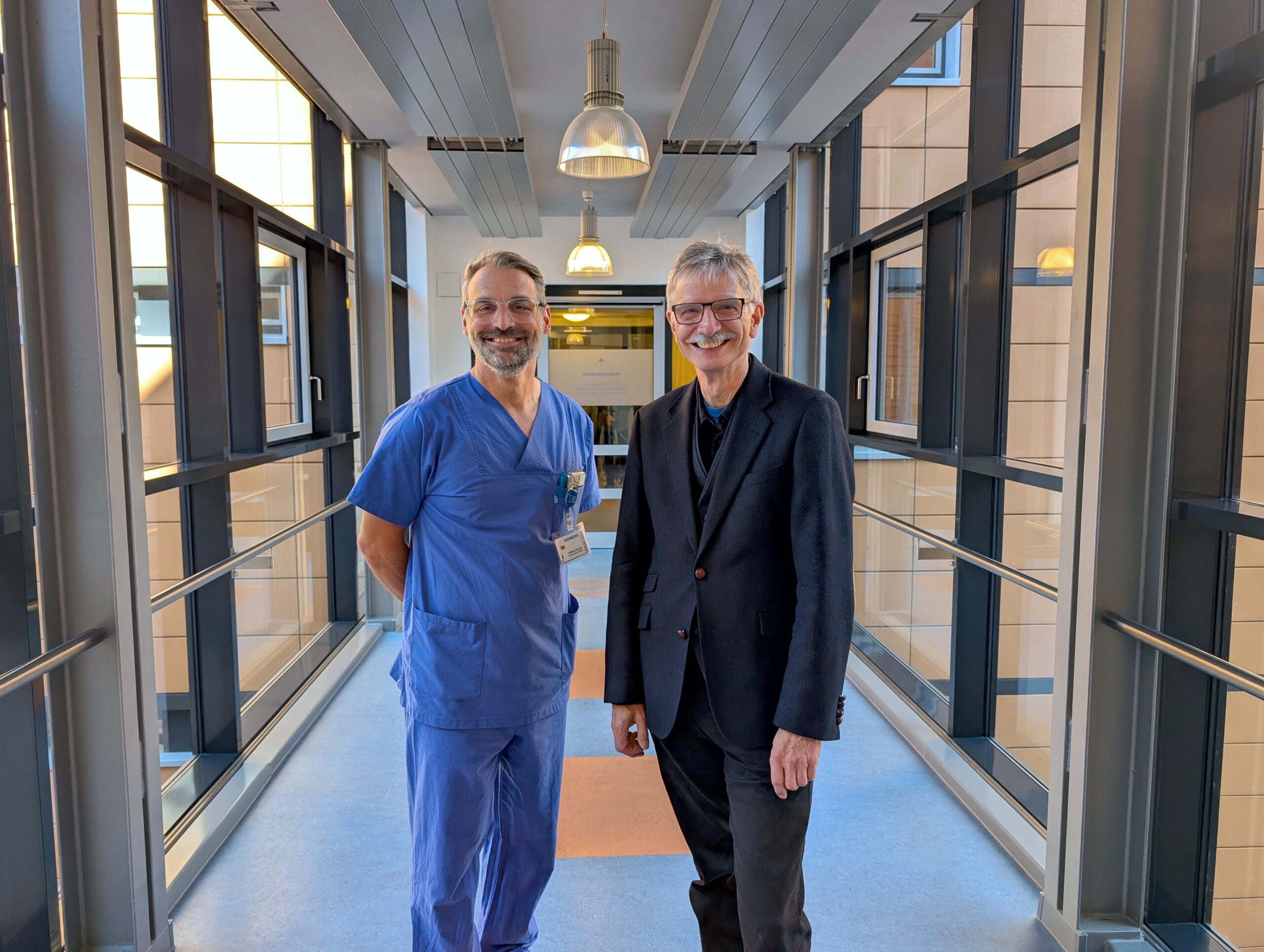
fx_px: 878
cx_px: 632
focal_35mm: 24
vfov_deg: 56.9
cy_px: 476
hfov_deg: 71.5
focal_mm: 6.9
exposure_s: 1/62.2
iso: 17
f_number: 1.68
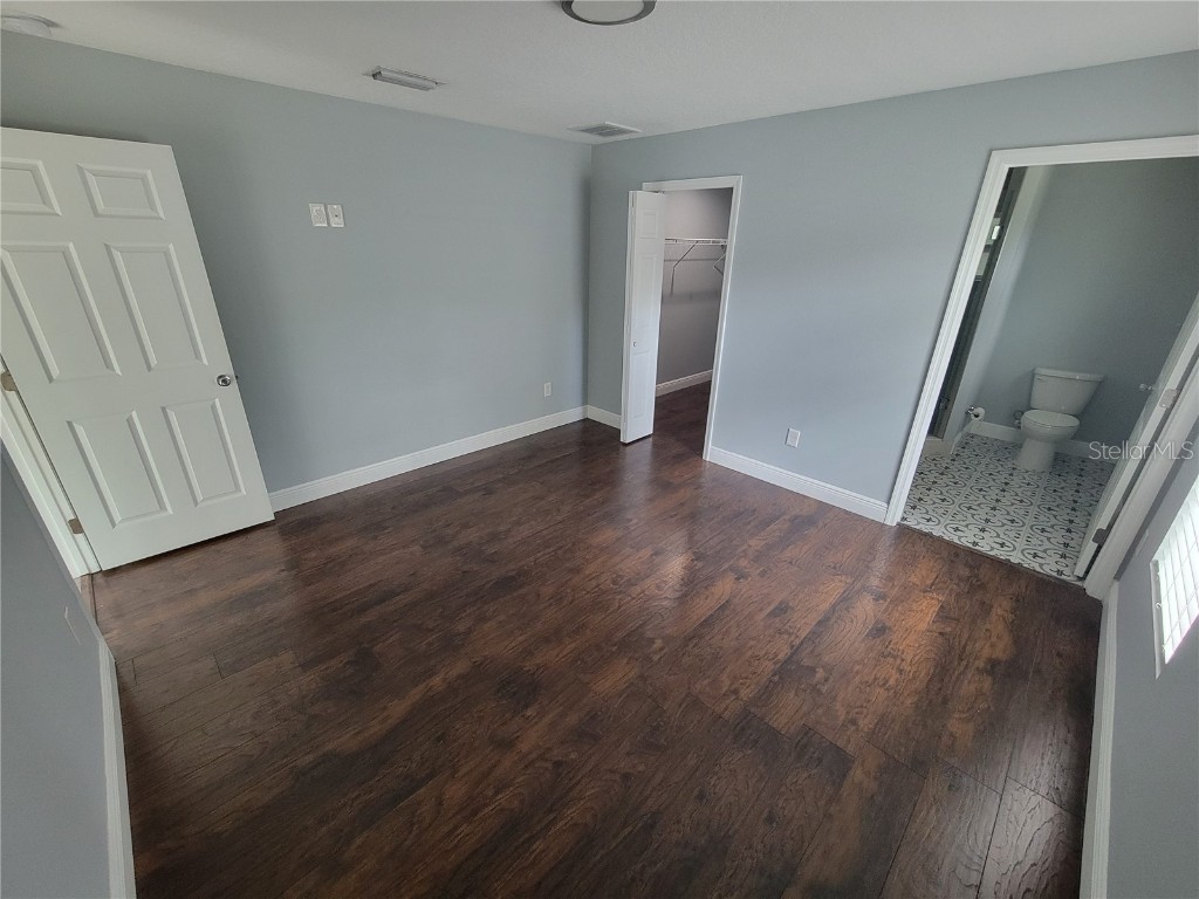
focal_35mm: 13
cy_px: 450
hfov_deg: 106.2
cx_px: 600
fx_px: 450
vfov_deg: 89.9
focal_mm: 2.2
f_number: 2.2
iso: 400
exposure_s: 1/60
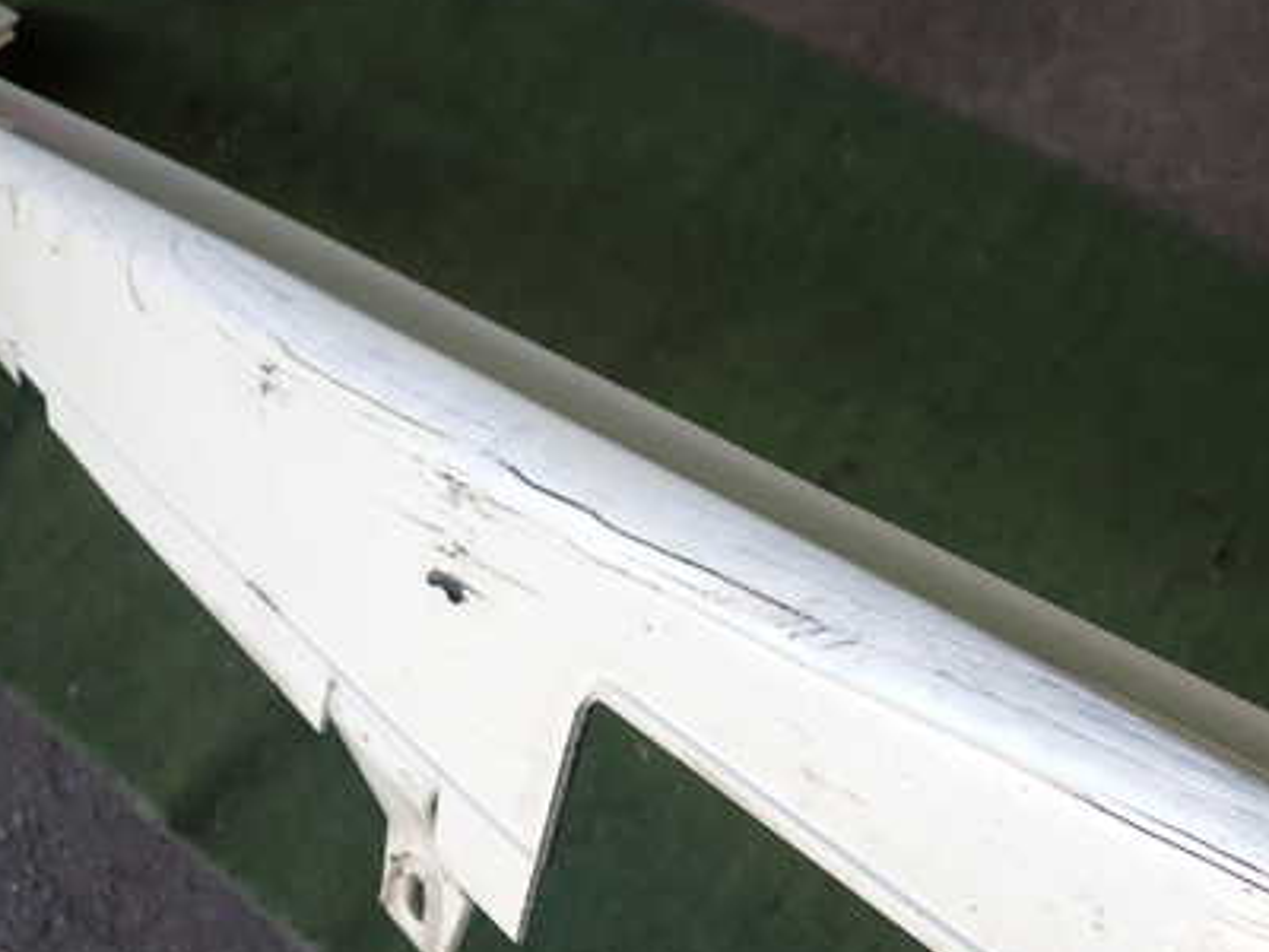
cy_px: 593
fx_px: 1650
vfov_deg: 32.0
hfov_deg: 41.9
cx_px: 761
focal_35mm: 45
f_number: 2.3
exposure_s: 1/125
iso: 125
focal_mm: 5.4
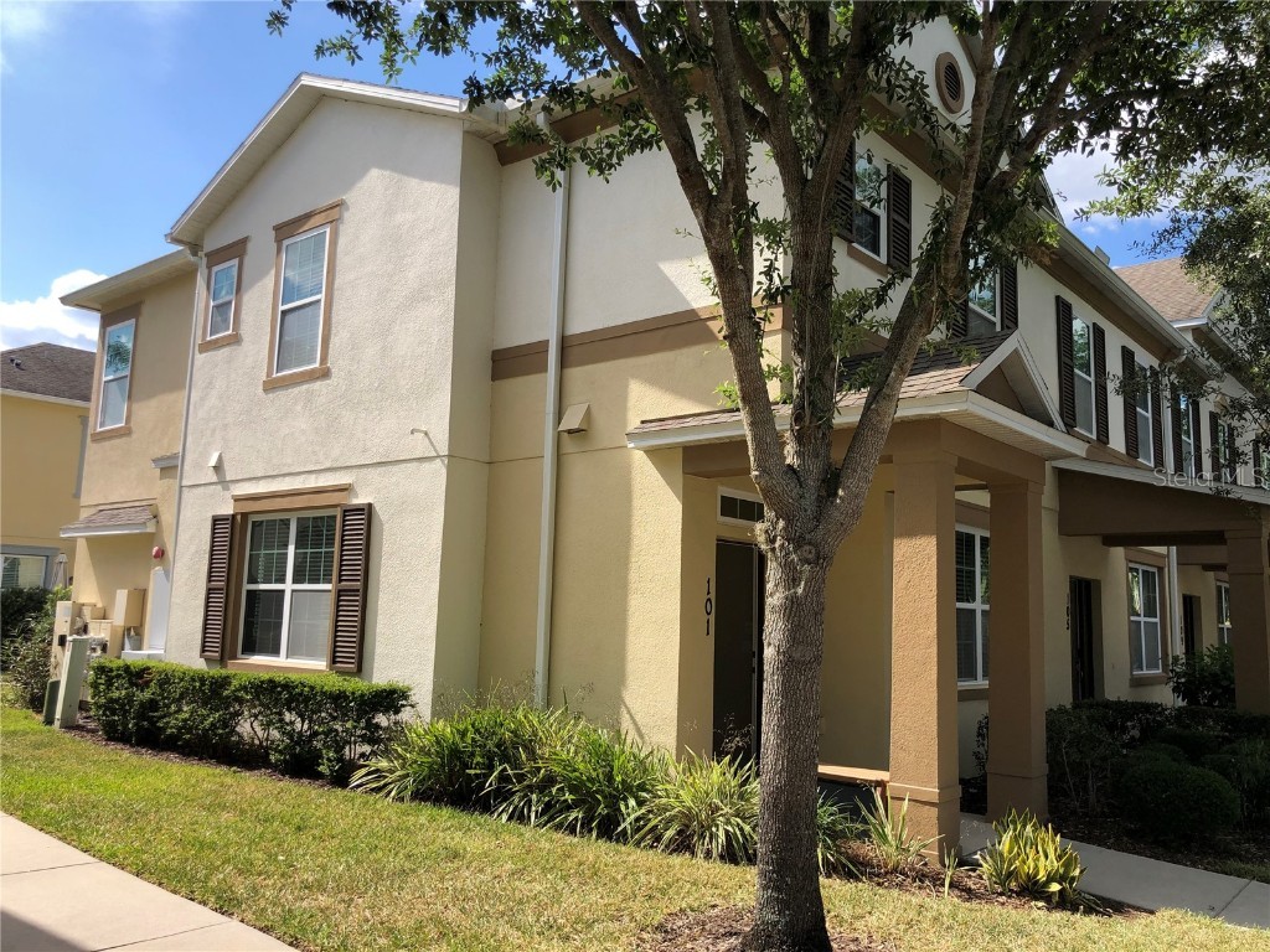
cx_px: 635
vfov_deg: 49.7
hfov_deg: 63.4
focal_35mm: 28
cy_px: 476
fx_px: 1027
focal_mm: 4
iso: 20
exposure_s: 1/1245
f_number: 1.8
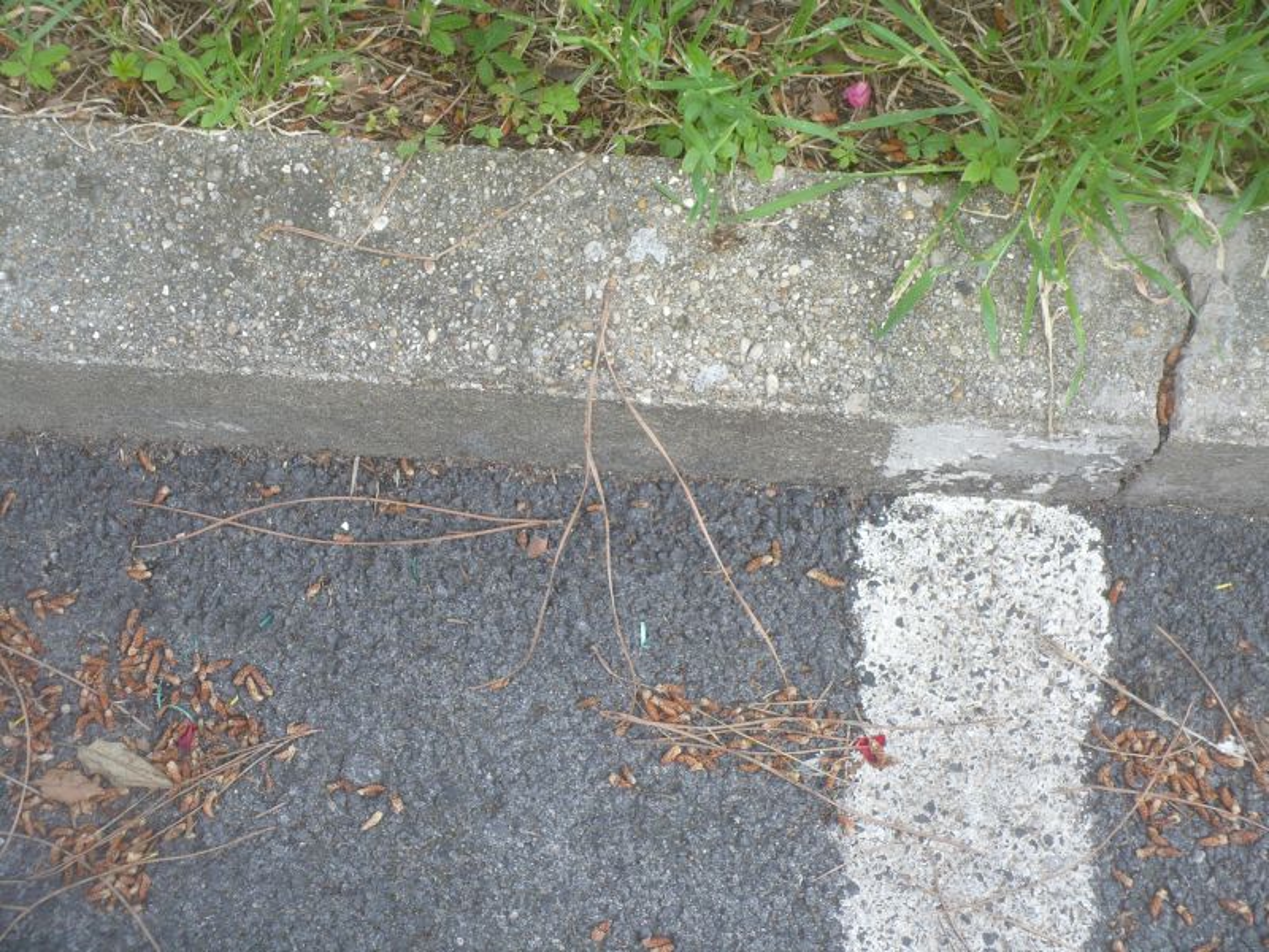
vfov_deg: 30.3
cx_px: 634
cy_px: 476
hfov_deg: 39.7
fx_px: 1760
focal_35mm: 48
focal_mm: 7.9
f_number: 3
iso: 100
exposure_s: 1/50
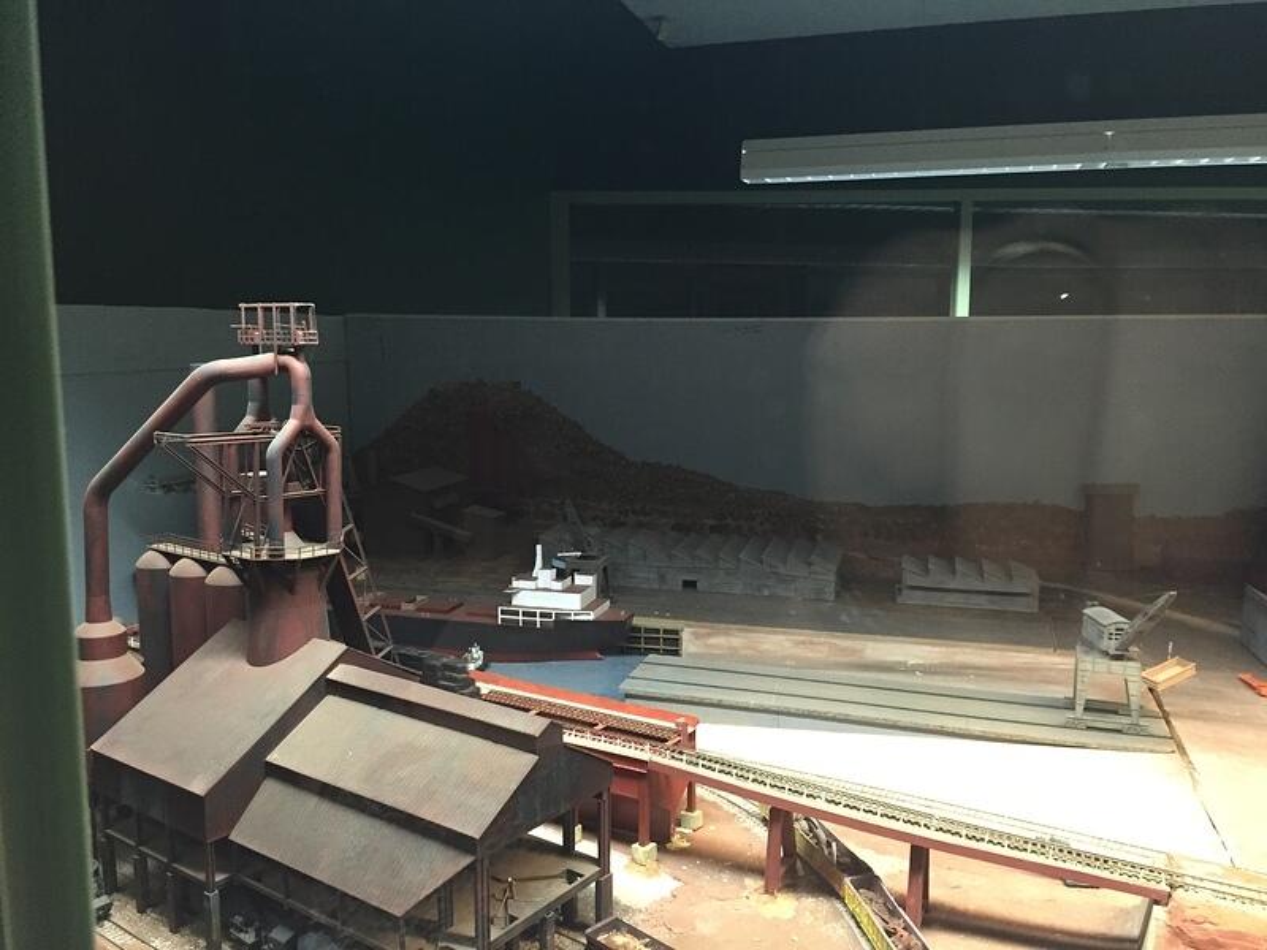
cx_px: 634
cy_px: 475
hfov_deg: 61.7
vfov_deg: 48.2
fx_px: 1061
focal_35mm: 29
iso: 250
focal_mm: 4.15
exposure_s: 1/33
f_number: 2.2
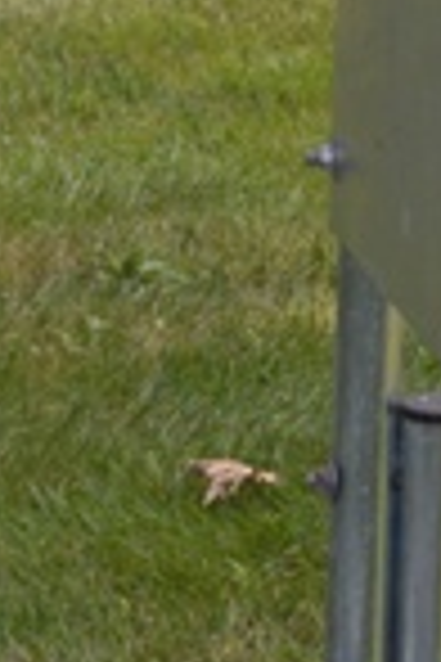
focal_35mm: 245
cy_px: 576
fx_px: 4502
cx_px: -583
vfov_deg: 8.4
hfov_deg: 5.4
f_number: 5.6
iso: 250
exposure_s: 1/125
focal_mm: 24
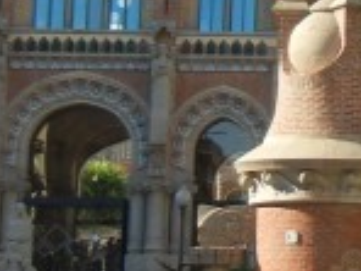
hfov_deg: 9.3
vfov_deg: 7.0
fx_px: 2169
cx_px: 517
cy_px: -159
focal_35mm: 208
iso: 160
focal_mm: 5.4
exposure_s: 1/550
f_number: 3.5
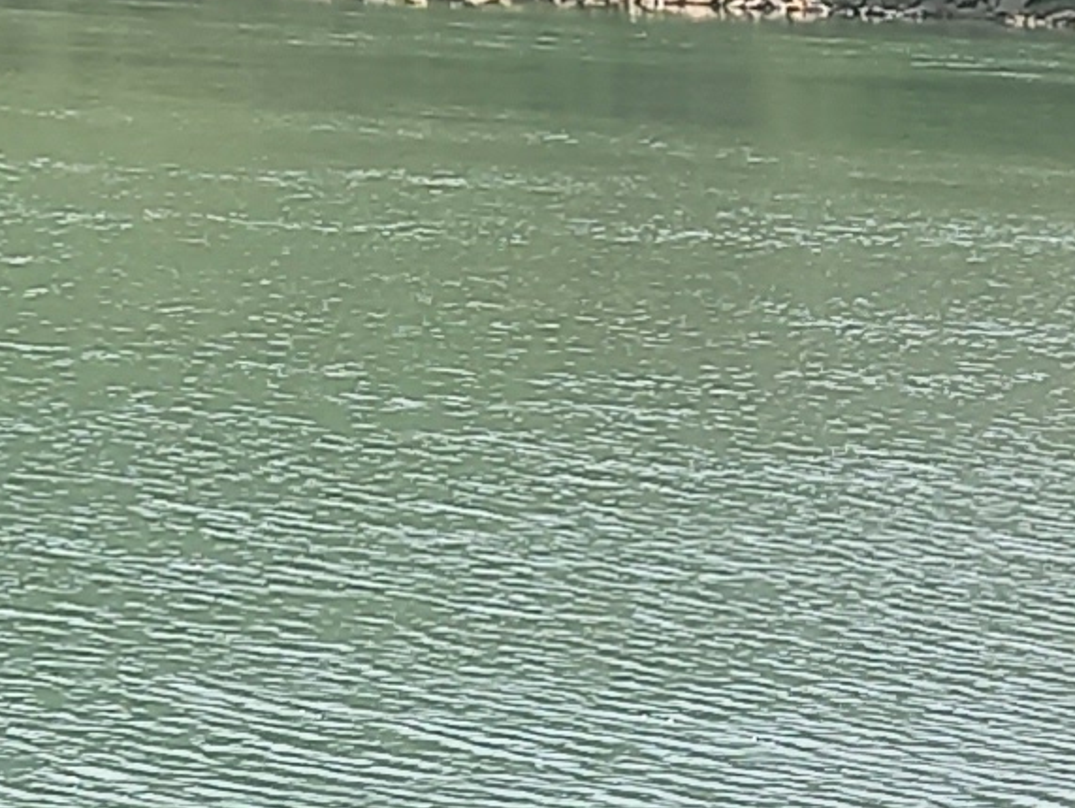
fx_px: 5438
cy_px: 789
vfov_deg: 8.5
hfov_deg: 11.0
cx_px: 1423
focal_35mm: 175
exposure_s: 1/391
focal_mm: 4.65
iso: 50
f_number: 1.8
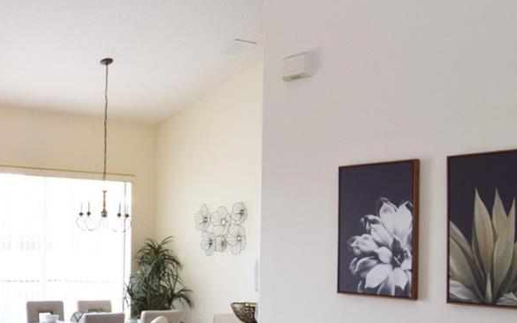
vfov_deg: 27.6
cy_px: 274
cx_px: 32
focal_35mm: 45
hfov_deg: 40.0
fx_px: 640
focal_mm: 11
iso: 400
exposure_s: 1/125
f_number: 5.6
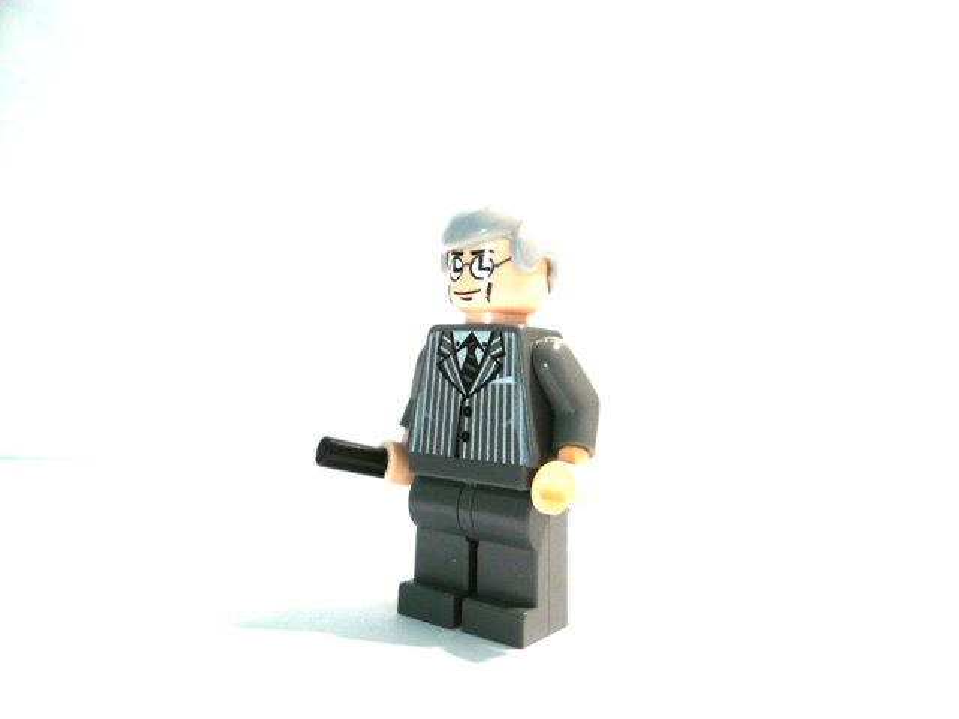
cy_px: 360
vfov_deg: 49.7
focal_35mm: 28
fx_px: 776
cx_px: 480
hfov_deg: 63.4
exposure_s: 1/50
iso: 100
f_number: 2.8
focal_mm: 4.6
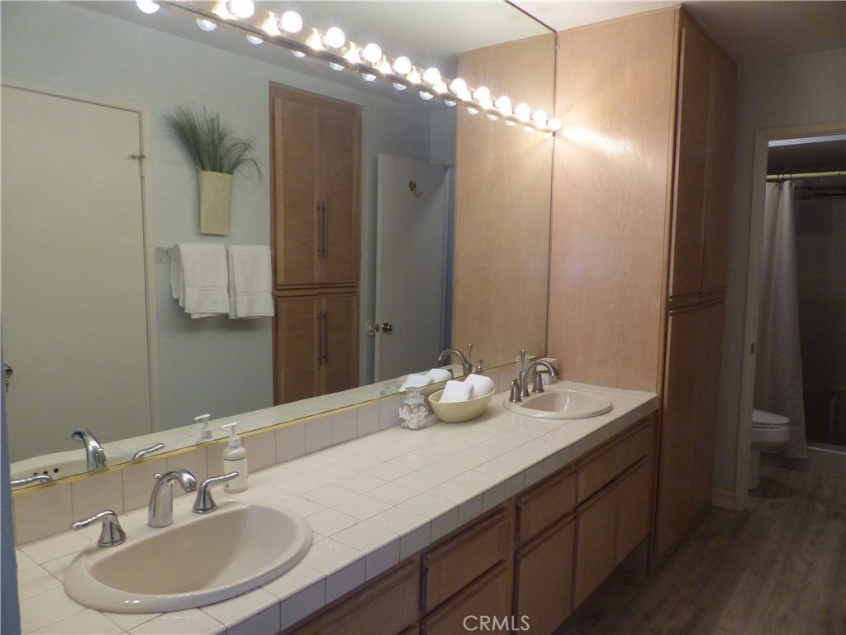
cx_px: 423
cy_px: 318
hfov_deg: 69.4
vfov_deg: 54.9
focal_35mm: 25
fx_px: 611
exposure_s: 1/40
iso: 400
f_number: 2.8
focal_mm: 4.5
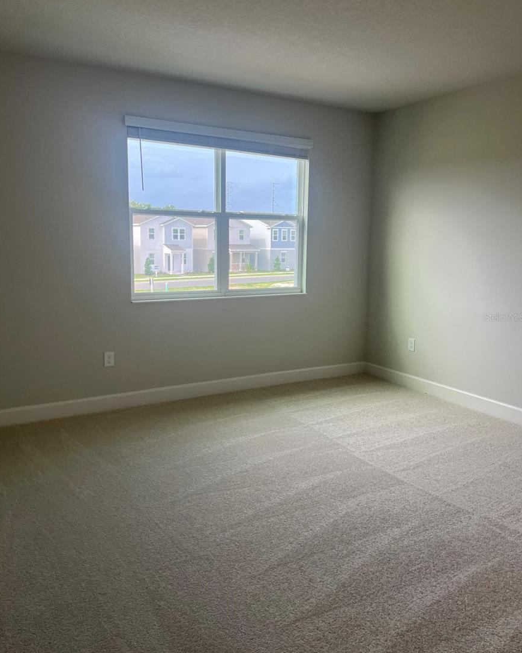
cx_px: 257
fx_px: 541
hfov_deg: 51.5
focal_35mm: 28
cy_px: 317
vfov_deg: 62.2
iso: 50
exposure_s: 1/184
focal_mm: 5.7
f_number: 1.5
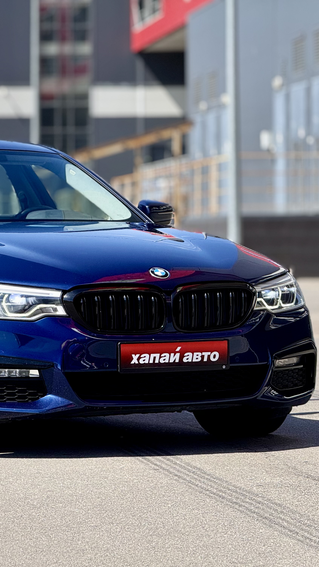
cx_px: -18
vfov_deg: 12.3
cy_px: 284
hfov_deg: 6.9
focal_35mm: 175
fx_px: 2632
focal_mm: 15.66
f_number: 2.8
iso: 50
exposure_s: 1/1064
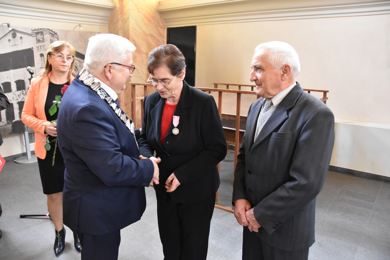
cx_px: 195
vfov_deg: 47.9
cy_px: 130
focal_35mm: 27
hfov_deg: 67.4
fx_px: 292
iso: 2500
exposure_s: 1/30
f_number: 3.5
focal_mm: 18
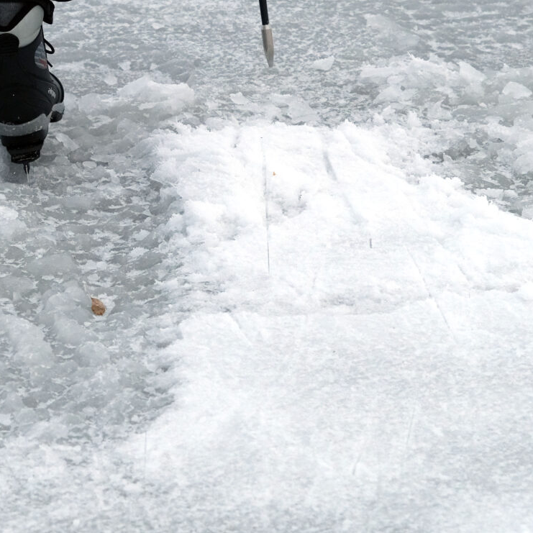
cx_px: 148
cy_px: 110
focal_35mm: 282
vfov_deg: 6.2
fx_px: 4913
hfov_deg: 6.2
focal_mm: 80
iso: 500
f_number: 5
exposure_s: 1/750
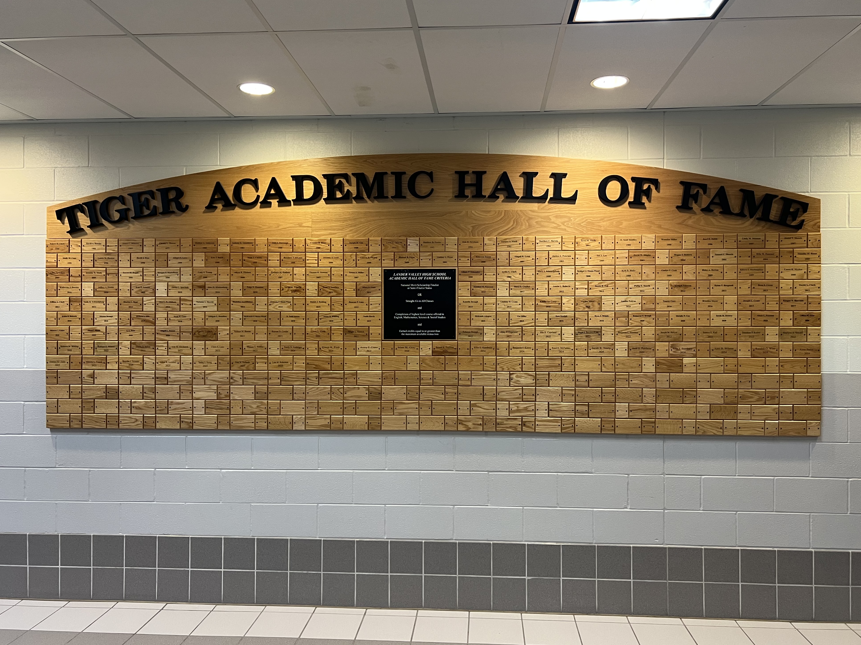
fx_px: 672
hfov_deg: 65.3
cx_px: 441
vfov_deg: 51.4
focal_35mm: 27
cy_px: 321
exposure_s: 1/60
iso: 100
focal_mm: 5.7
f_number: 1.5
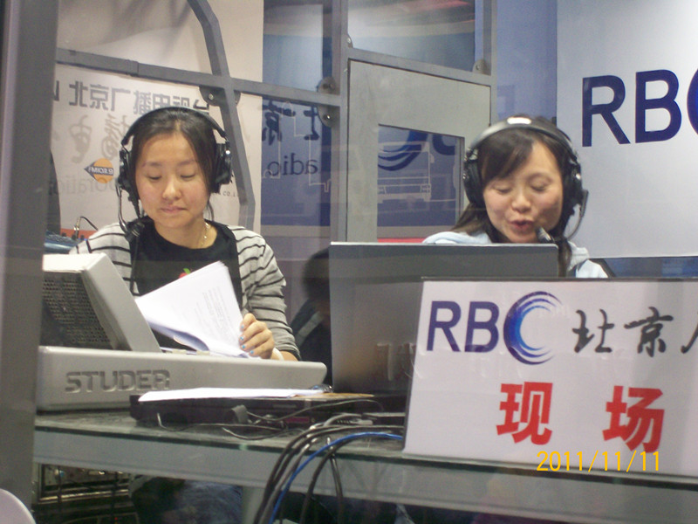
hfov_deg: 23.0
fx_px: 1714
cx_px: 349
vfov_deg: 17.4
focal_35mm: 85
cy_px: 262
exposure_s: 1/24.4
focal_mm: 14.1
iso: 160
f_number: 4.2
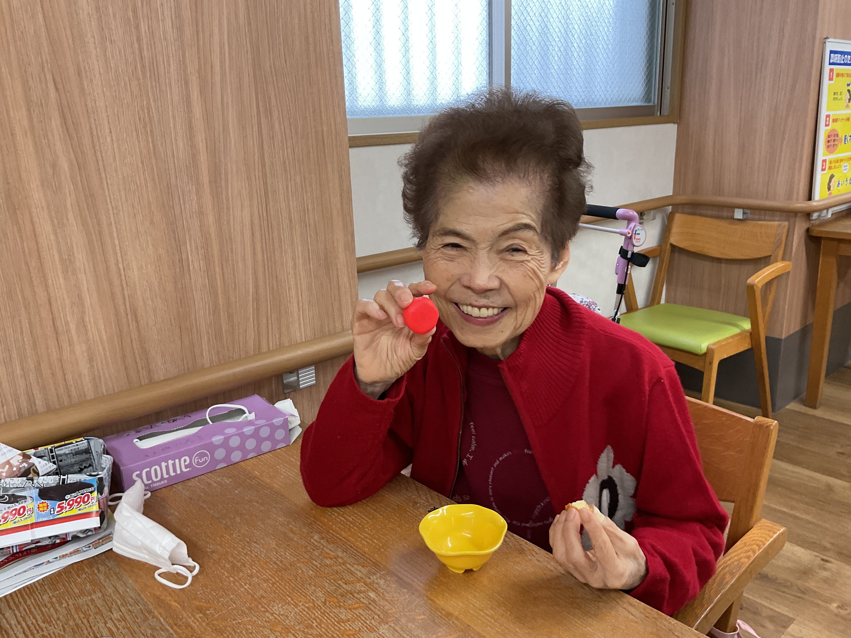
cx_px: 426
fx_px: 713
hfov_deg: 61.7
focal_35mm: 29
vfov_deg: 48.2
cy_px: 319
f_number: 1.8
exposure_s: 1/60
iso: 100
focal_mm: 3
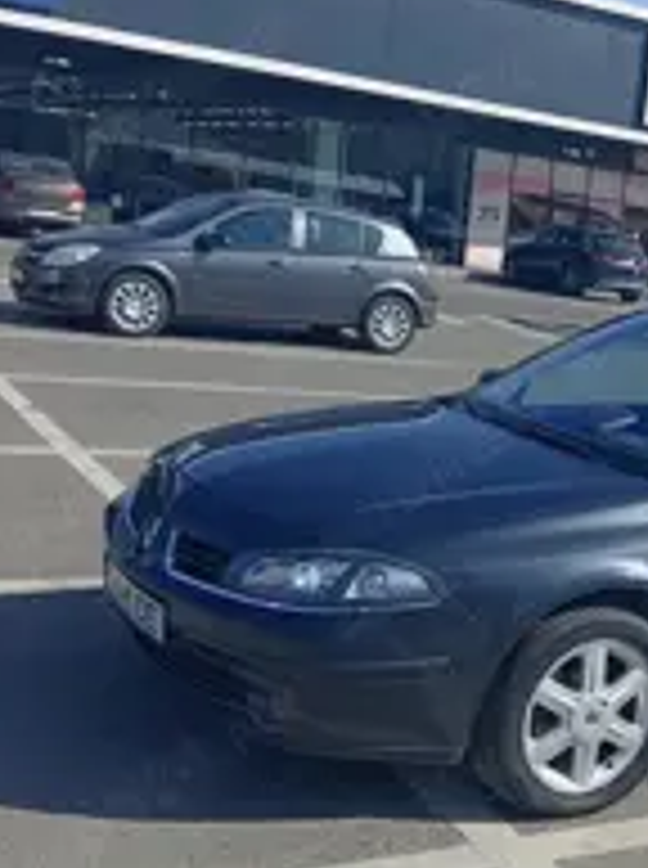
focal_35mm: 54
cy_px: 531
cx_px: 616
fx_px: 1352
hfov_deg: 25.8
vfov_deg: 35.5
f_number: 1.8
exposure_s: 1/1007
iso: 100
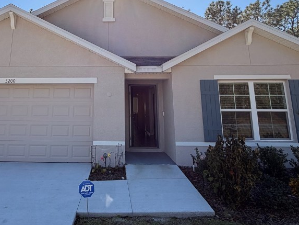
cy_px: 67
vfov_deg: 53.3
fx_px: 216
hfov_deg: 68.2
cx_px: 111
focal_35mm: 25
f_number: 2.2
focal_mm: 2.22
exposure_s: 1/694
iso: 40
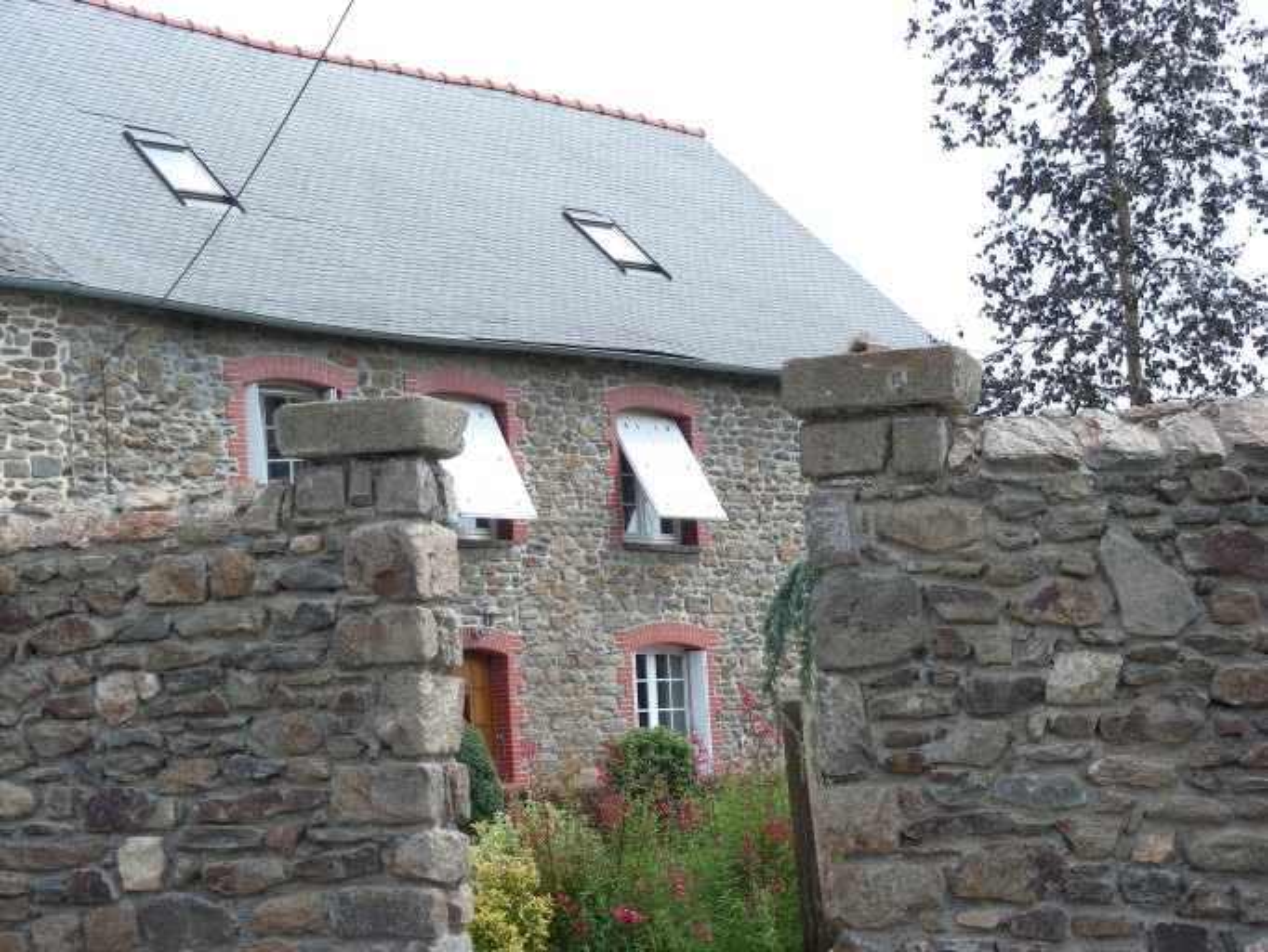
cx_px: 634
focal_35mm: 79
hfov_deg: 24.7
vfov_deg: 18.7
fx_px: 2895
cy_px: 476
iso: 50
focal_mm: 13.2
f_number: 4
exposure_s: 1/195
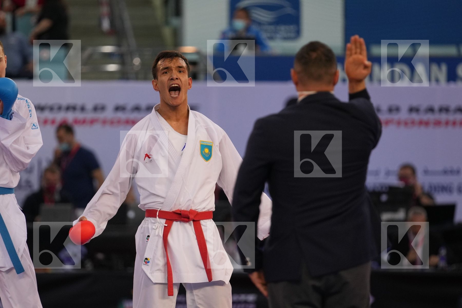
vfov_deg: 4.6
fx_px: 3850
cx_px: 231
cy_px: 154
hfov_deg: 6.9
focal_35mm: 300
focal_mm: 200
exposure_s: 1/1000
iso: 1600
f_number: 2.8
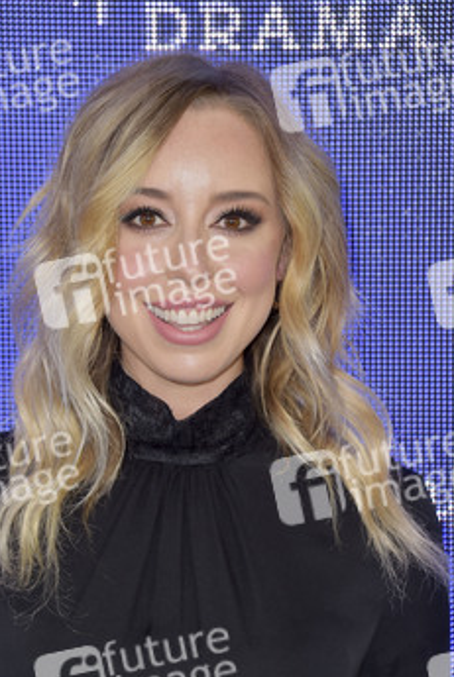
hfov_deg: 6.3
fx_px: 4149
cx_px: 194
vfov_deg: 9.3
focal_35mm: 220
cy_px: 381
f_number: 7.1
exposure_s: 1/250
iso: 320
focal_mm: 190
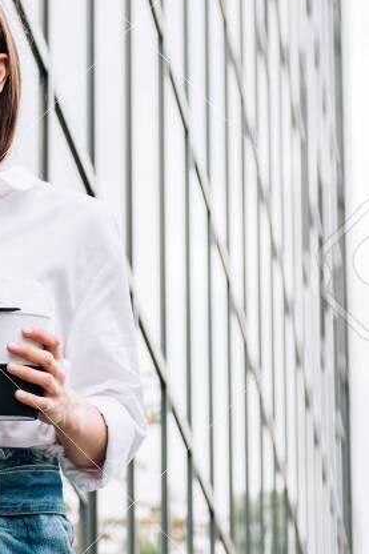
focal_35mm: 219
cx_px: -157
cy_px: 503
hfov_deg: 6.2
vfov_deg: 9.4
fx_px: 3370
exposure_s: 1/160
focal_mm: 70
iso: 100
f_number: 5
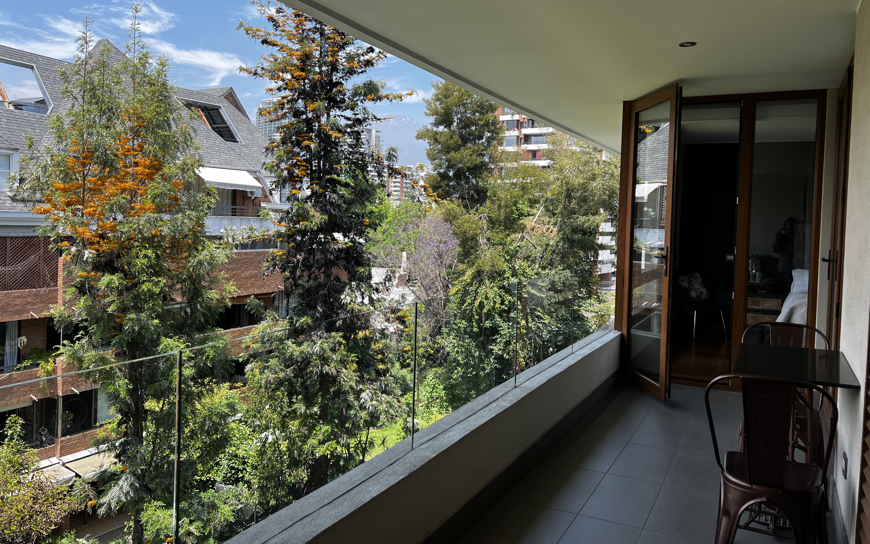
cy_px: 244
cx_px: 435
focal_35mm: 28
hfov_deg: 66.5
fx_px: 664
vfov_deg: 44.5
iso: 50
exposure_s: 1/1100
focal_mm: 5.7
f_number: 1.5
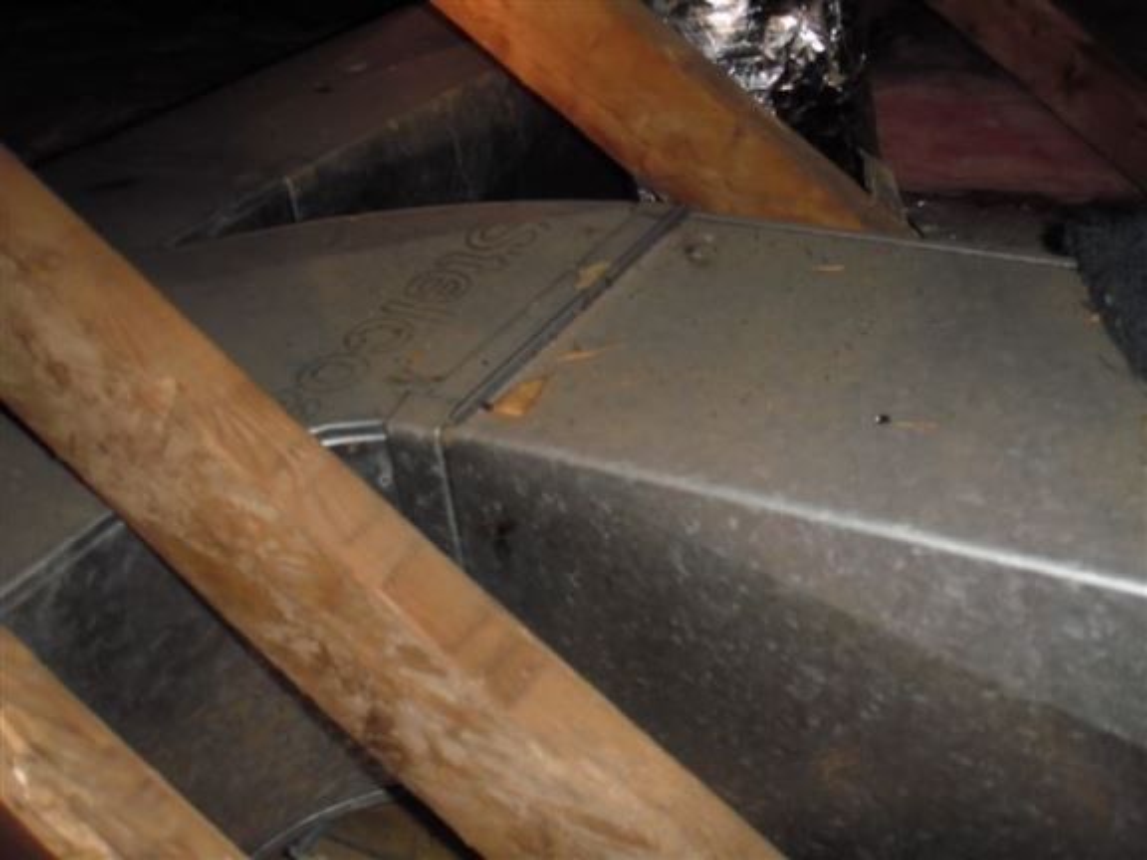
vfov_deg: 37.7
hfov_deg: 49.0
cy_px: 430
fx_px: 1259
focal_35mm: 38
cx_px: 574
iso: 125
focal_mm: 6.7
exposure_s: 1/30
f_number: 3.5
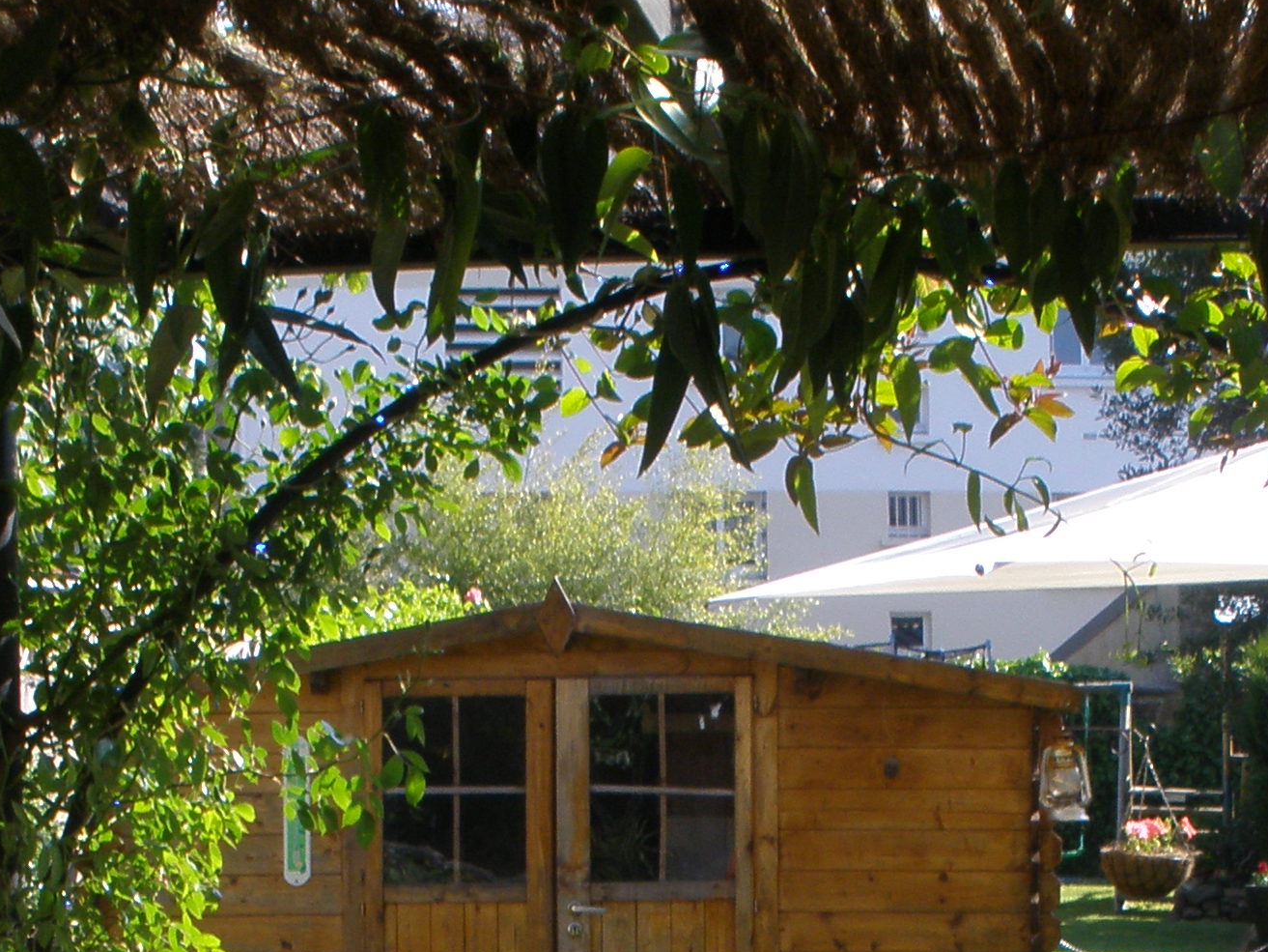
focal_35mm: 100
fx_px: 3663
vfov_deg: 14.2
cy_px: 1226
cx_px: 742
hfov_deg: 19.6
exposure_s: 1/125
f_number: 5.6
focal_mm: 6.3
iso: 80
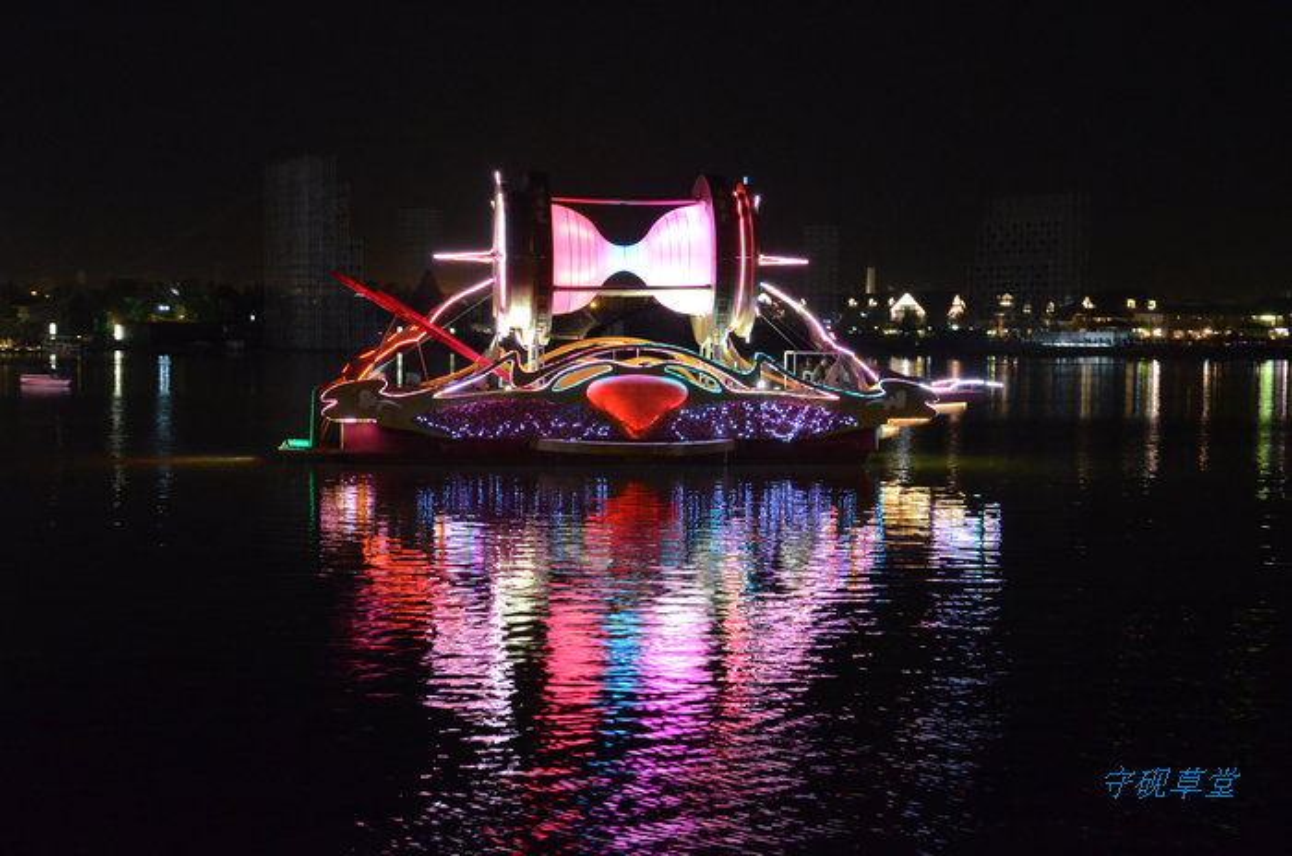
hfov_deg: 38.9
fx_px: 1827
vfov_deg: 26.4
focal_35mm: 51
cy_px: 428
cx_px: 646
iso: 3200
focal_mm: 34
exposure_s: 1/8
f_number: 8
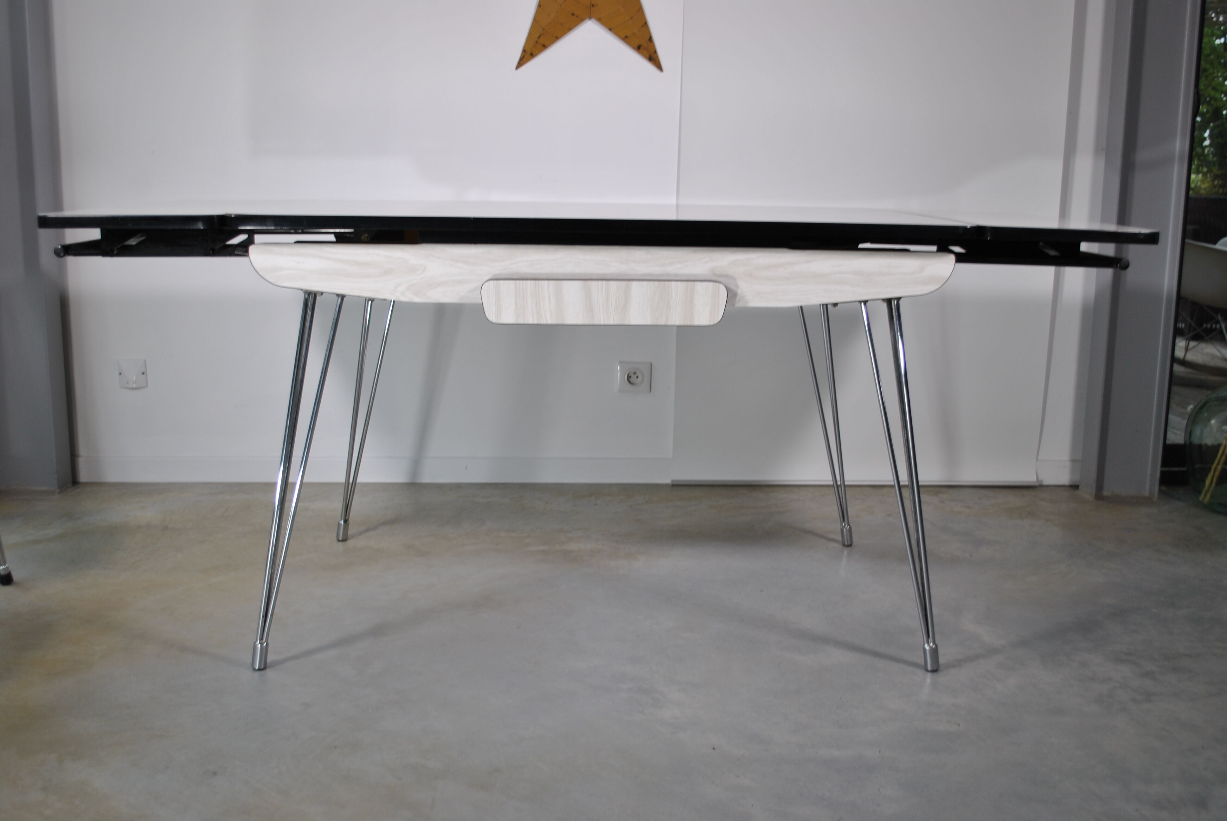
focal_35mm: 36
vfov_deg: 37.0
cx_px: 614
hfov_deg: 53.1
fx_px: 1228
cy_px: 410
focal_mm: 24
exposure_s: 1/20
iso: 100
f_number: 4
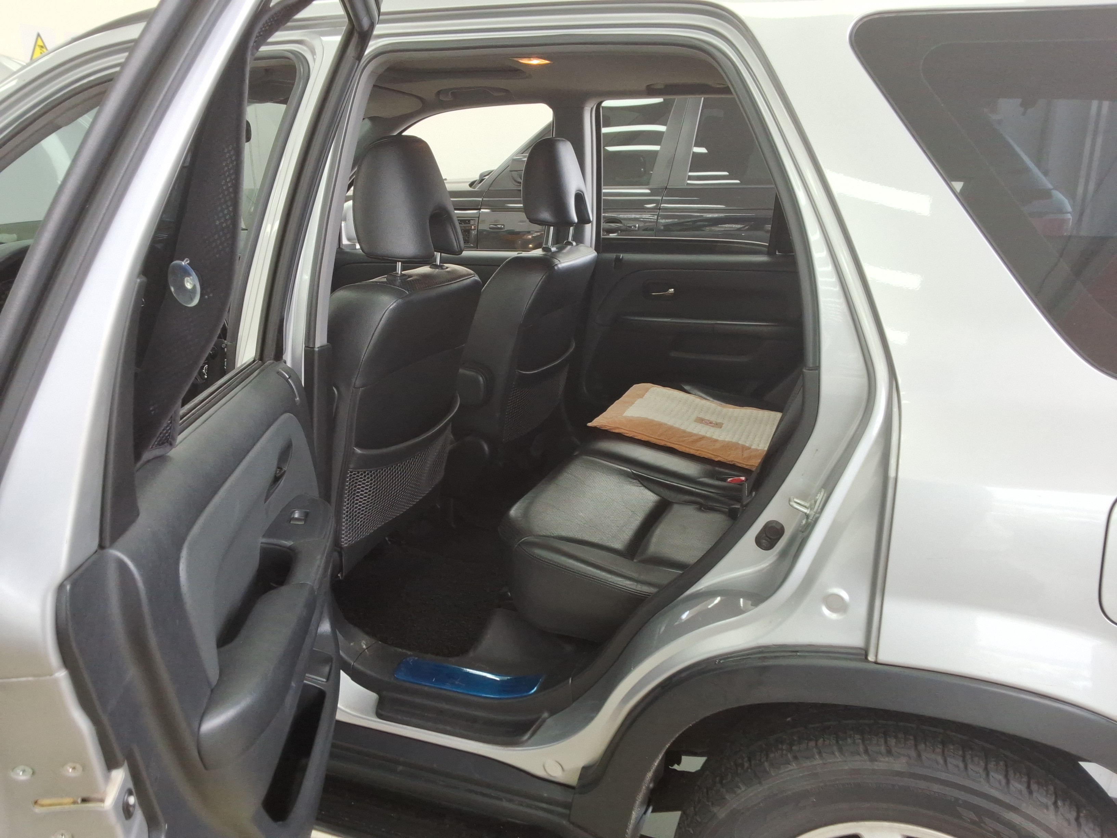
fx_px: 904
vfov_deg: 49.7
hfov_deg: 63.4
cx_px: 558
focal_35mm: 28
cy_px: 419
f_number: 1.9
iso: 37
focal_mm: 2.91
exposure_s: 1/60
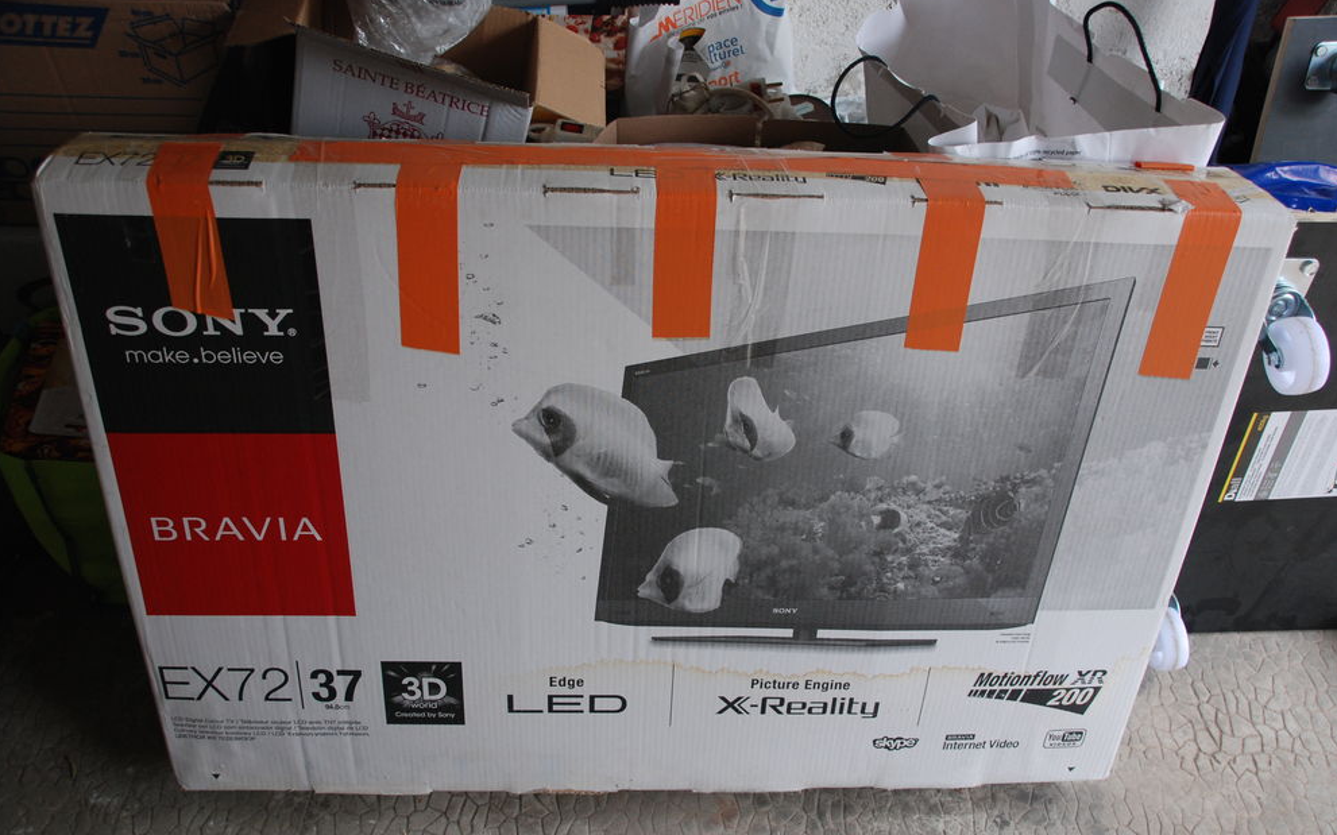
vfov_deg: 37.2
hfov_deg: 56.7
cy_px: 446
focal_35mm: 34
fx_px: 1239
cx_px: 666
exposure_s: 1/100
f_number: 5
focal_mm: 22
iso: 400
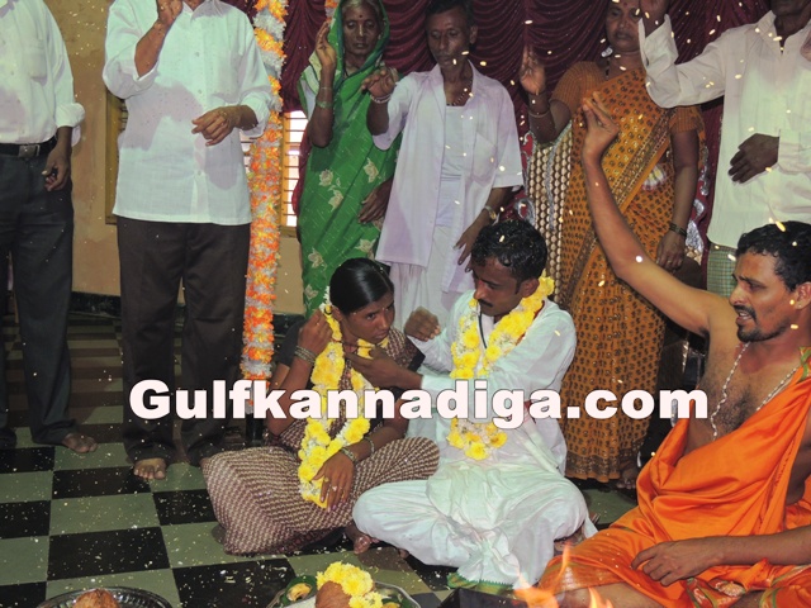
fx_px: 937
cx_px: 406
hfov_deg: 46.8
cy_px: 304
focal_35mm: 40
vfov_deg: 36.0
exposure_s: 1/30
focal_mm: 7.1
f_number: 3.3
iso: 200
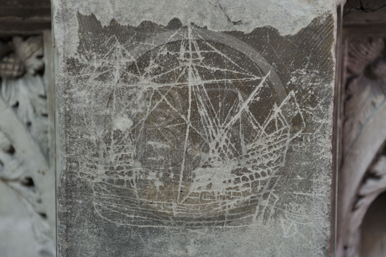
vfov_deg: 23.4
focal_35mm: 58
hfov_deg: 34.5
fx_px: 622
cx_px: 193
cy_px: 128
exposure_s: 1/40
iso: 800
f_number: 2.8
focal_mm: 58
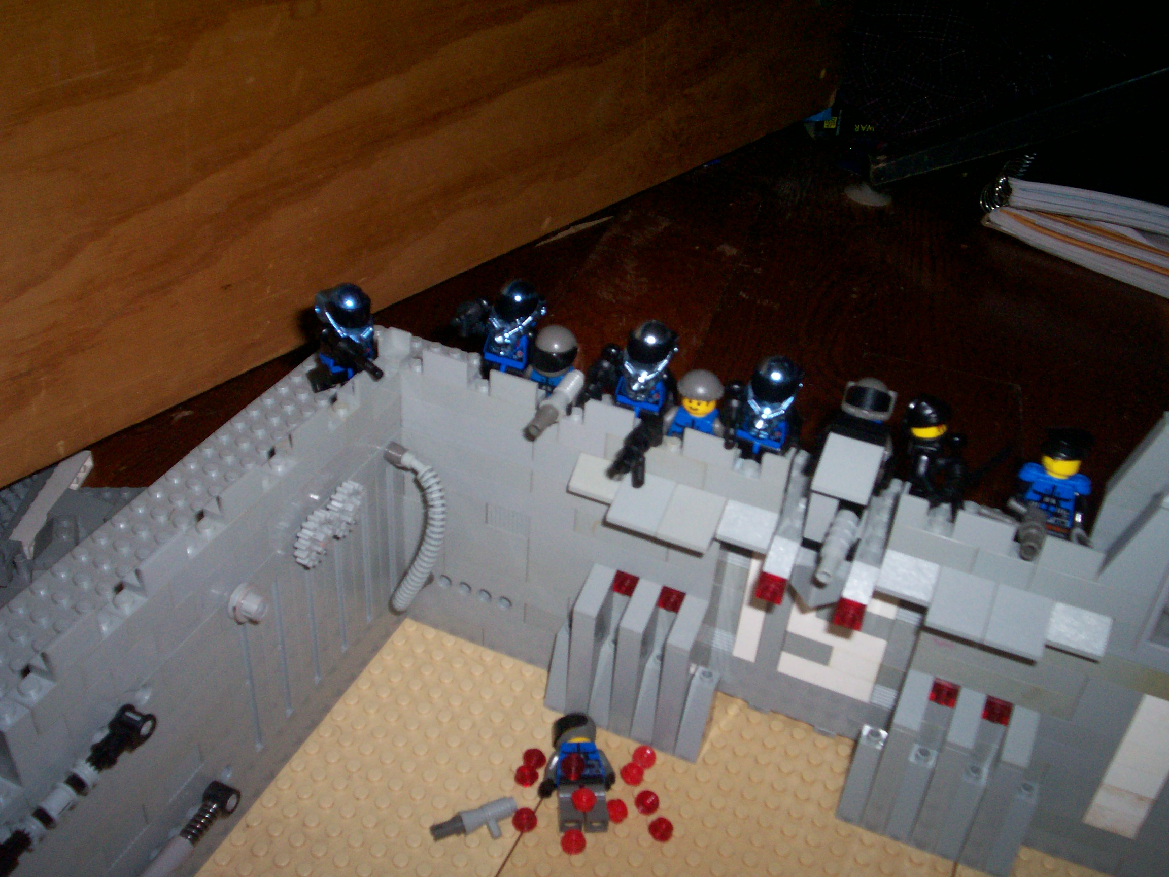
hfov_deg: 51.4
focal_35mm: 36
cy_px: 438
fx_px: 1216
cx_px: 584
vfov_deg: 39.7
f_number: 4.5
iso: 140
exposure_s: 1/64
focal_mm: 5.9
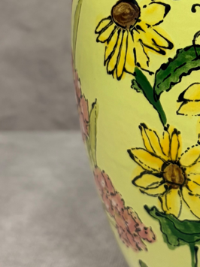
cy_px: 21
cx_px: 255
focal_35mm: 88
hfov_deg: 16.0
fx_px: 678
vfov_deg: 21.7
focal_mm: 5.96
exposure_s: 1/60
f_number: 1.6
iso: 125
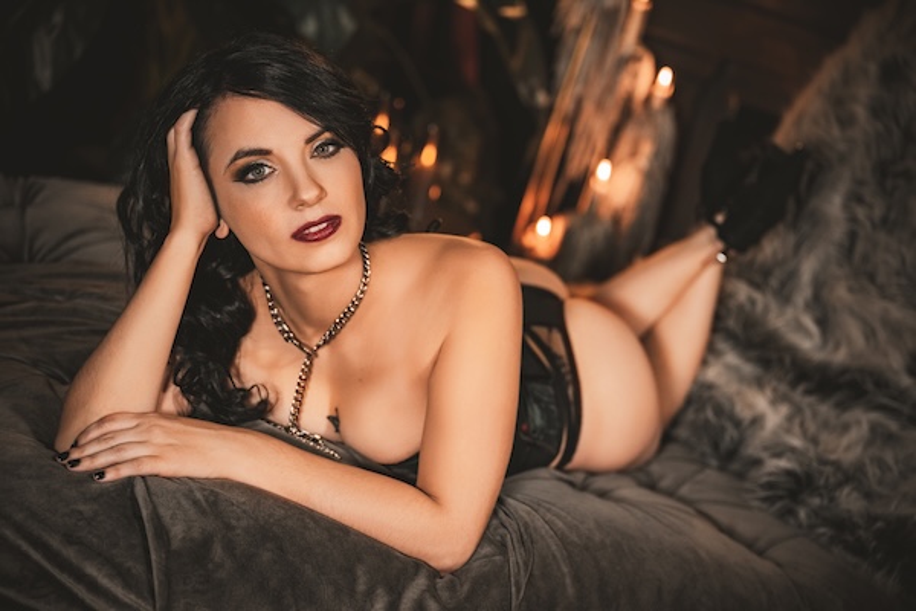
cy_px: 306
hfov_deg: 33.4
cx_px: 458
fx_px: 1527
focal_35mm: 60
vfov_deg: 22.6
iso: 2000
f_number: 2.8
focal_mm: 60
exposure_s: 1/160
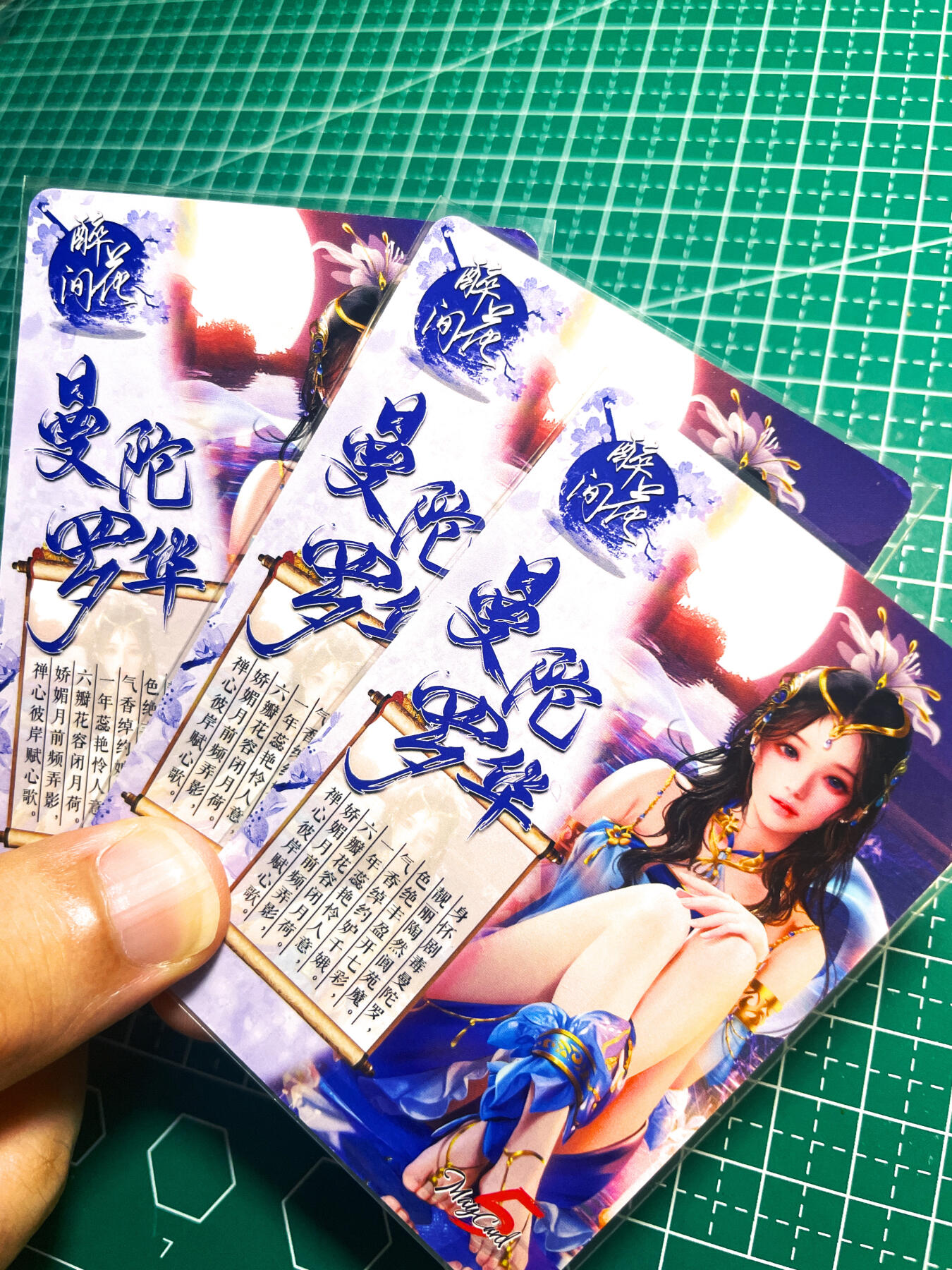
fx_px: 953
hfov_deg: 53.1
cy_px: 635
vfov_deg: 67.3
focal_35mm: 26
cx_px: 476
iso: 151
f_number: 1.6
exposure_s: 1/49
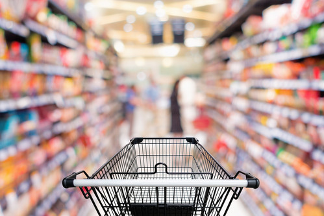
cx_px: 162
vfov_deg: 27.5
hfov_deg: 40.3
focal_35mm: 49
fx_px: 441
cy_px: 108
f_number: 3.2
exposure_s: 1/30
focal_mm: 17.9
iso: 200
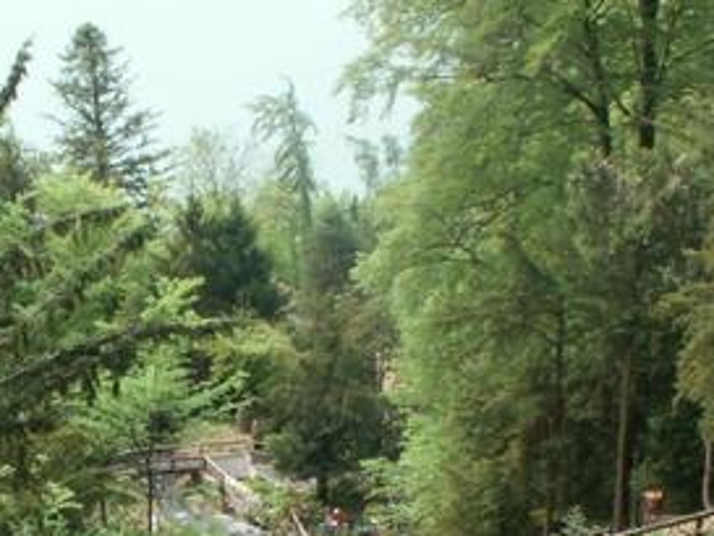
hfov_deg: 23.6
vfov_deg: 17.7
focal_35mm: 82
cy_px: 502
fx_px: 1692
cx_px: 191
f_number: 5.6
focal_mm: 5.86
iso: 50
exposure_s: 1/30
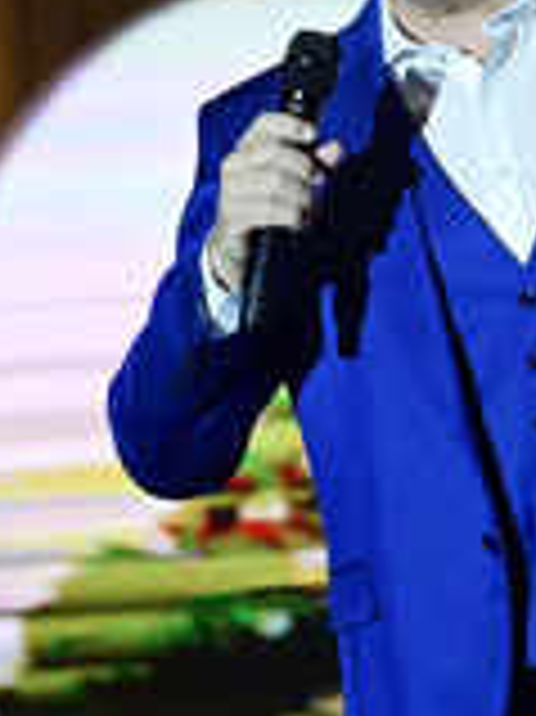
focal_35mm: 545
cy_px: 180
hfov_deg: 2.7
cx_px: 453
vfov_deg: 3.6
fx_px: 11267
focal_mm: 200
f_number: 2.8
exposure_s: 1/1000
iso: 5000
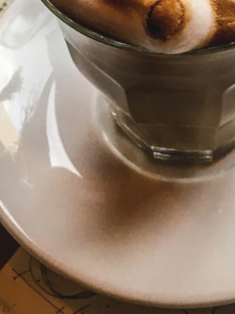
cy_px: 18
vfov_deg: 23.4
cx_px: 191
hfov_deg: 18.0
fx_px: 734
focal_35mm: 81
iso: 40
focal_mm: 4.15
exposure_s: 1/35
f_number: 2.2
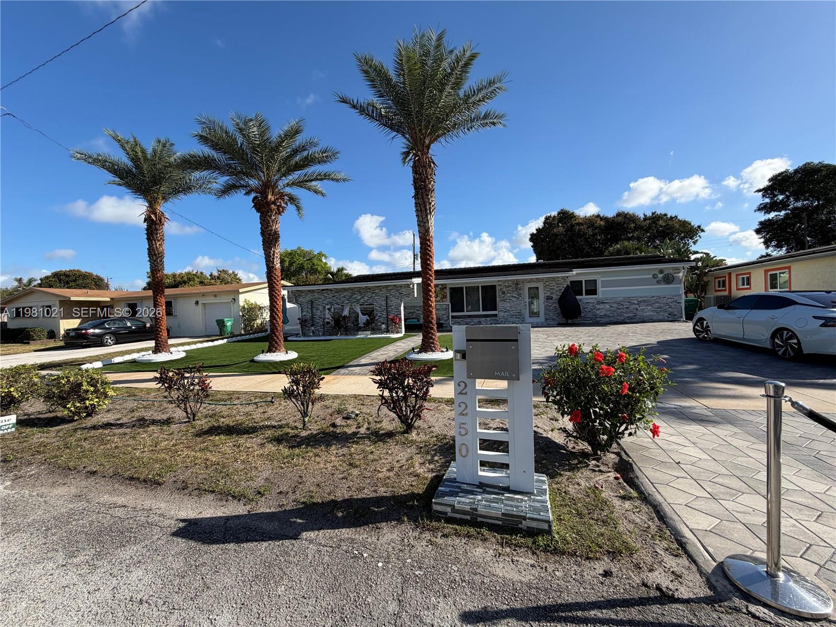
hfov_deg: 102.1
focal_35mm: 14
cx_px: 418
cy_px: 314
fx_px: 338
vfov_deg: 85.7
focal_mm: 2.22
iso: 25
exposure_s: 1/770
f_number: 2.2
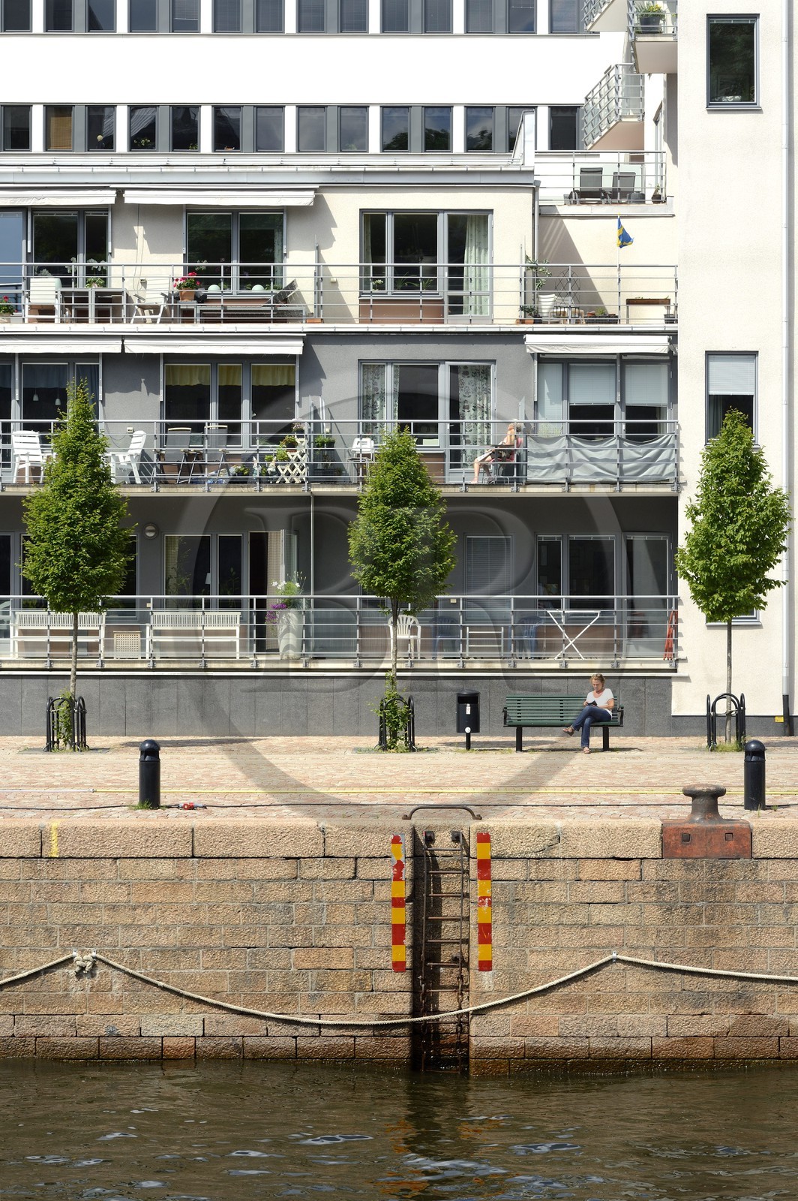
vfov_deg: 24.8
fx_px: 2731
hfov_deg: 16.6
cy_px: 600
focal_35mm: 82
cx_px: 399
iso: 200
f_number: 10
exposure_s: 1/320
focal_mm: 82
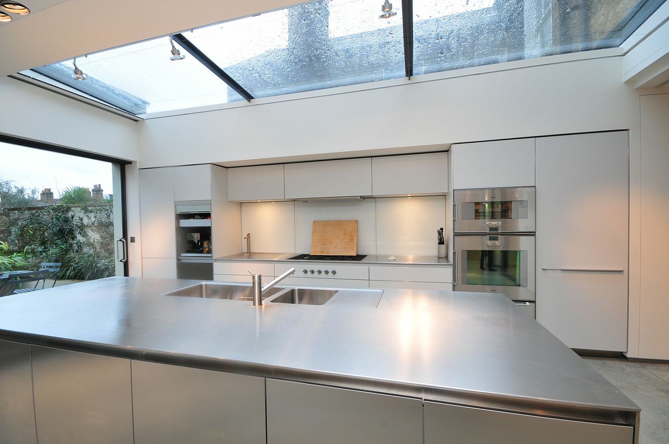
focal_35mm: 15
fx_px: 278
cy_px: 222
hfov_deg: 100.5
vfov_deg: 77.2
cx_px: 334
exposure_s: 1/8
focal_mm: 10
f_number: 11
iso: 400
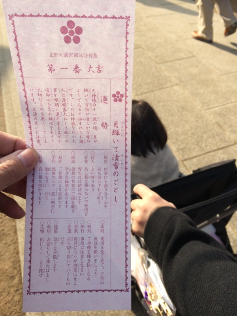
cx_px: 118
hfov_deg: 46.8
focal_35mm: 30
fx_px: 274
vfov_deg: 60.0
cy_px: 158
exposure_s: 1/912
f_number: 2.2
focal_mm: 4.12
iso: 32
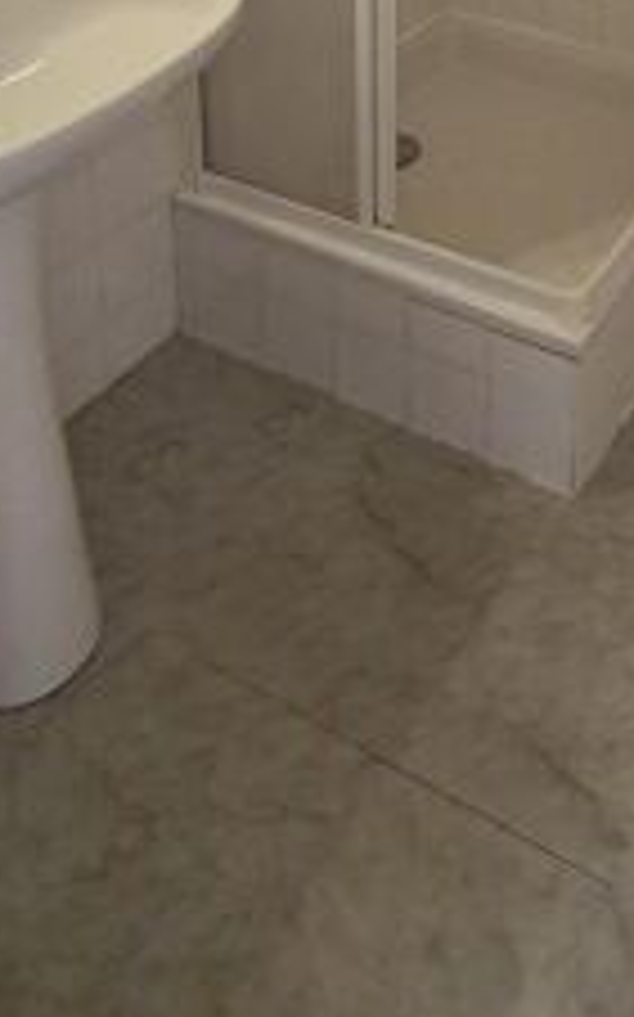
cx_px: 719
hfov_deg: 29.2
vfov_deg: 36.8
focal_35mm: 39
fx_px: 1080
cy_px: -238
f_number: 2.2
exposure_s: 1/33
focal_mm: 1.8
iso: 400
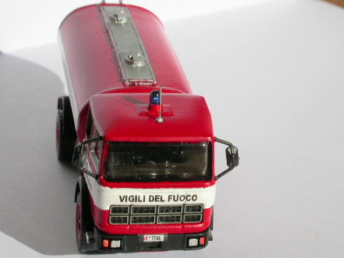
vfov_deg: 13.5
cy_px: 129
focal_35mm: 110
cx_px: 172
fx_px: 1093
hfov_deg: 17.9
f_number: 9.4
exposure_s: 1/534
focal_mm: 22.8
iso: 100
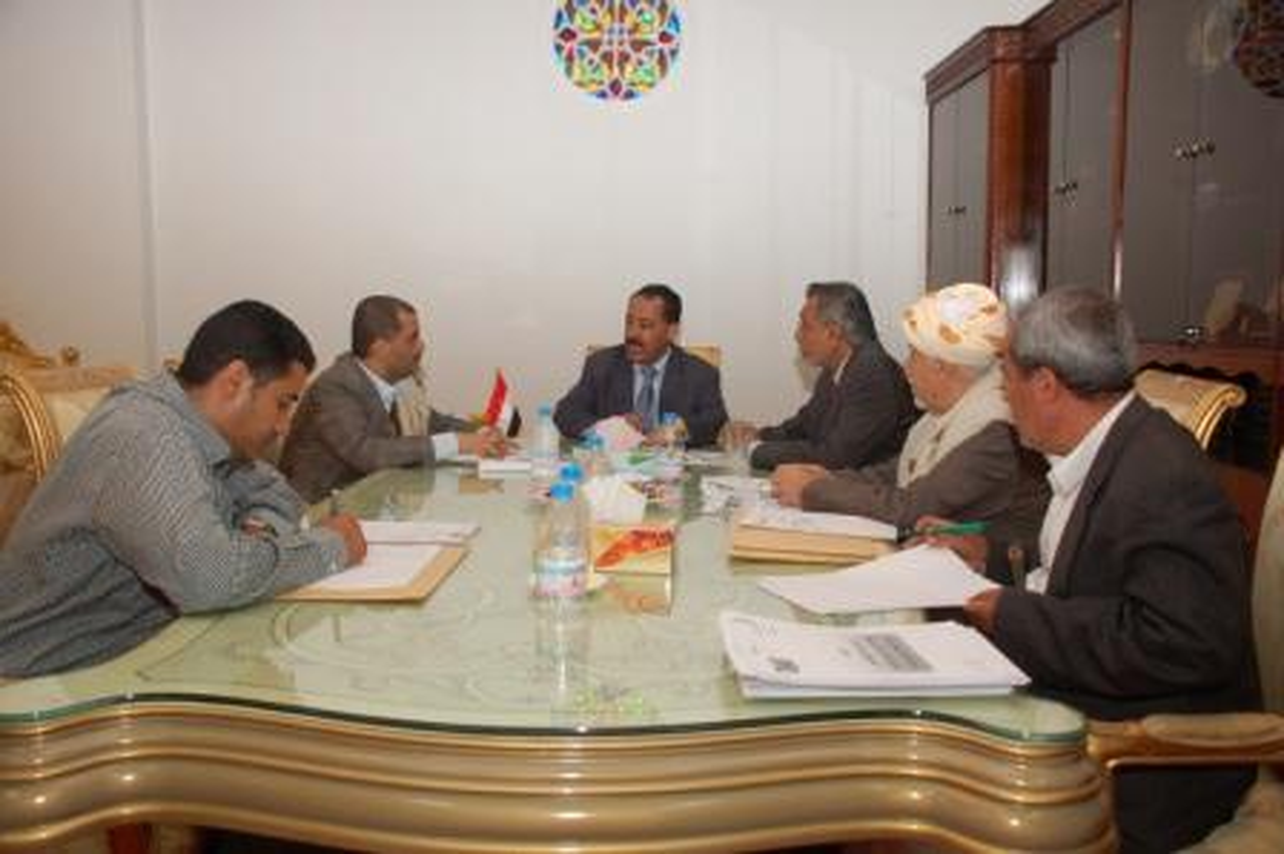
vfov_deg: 39.9
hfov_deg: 57.3
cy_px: 427
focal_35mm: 33
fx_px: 1176
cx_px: 642
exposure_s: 1/60
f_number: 4
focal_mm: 22
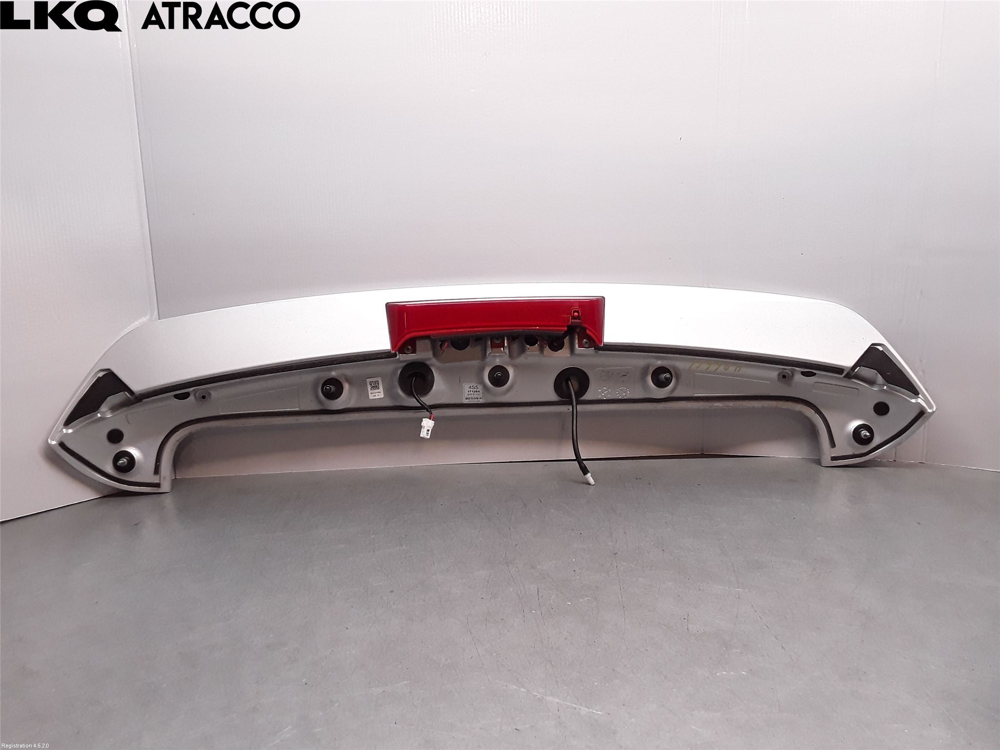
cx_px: 500
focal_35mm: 28
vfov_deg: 49.7
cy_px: 375
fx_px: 809
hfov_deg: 63.4
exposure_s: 1/136
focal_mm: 2.91
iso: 100
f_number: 1.9
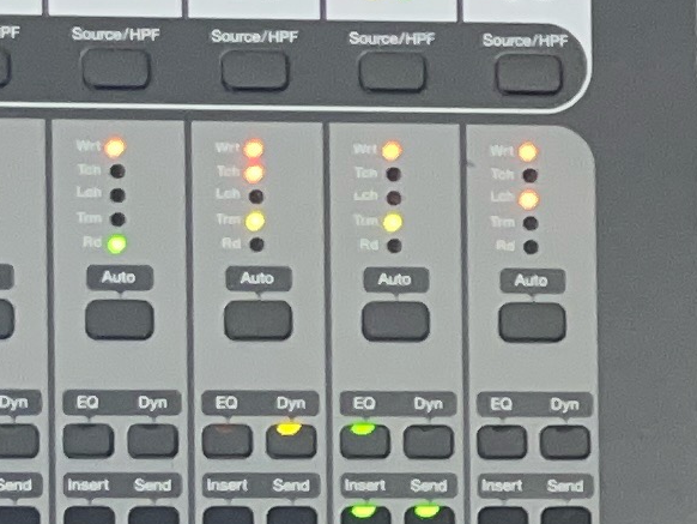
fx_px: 3626
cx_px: 1487
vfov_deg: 8.1
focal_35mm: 180
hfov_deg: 10.0
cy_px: 838
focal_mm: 5.1
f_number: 1.6
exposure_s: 1/13
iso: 160
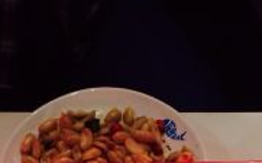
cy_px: 334
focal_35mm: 123
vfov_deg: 9.8
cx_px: 80
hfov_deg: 16.9
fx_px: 878
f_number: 2.2
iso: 80
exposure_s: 1/30
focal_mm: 4.12
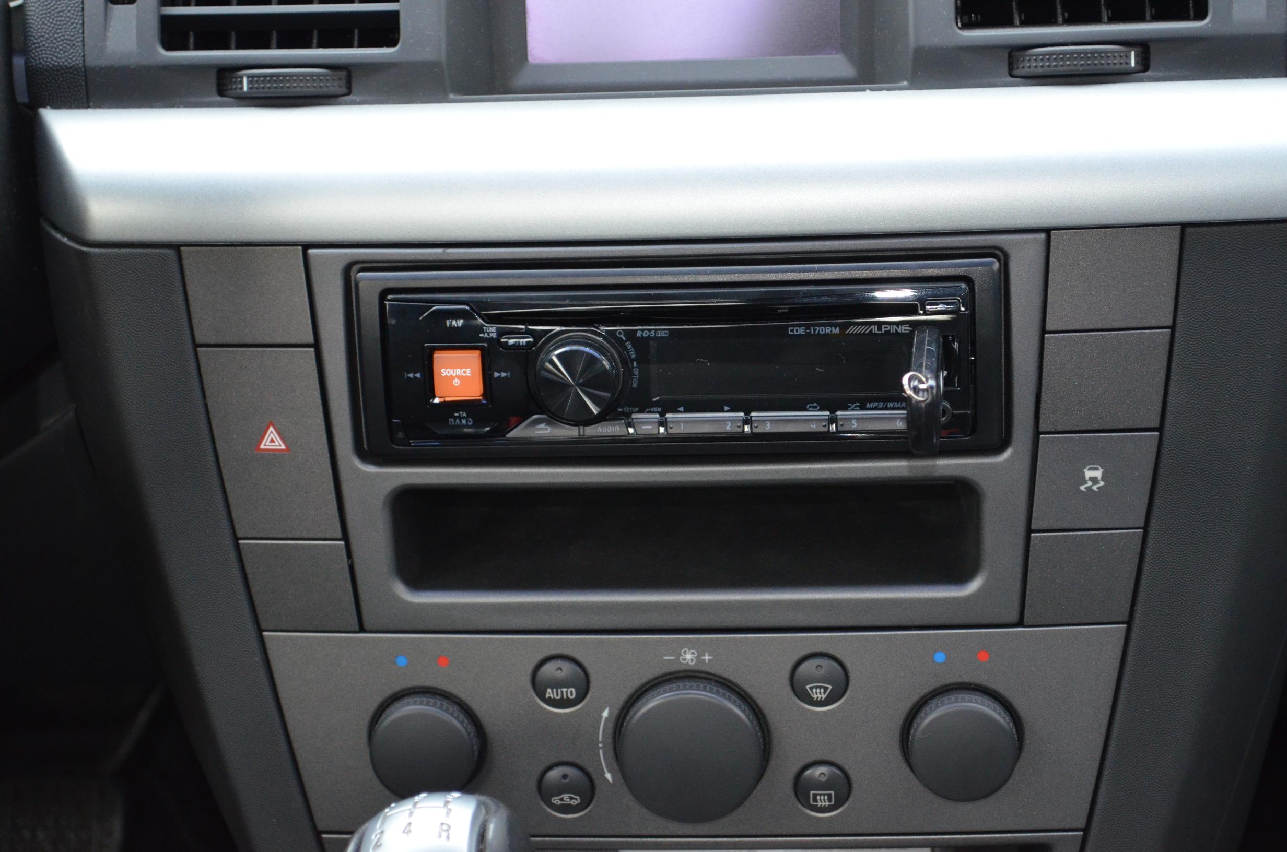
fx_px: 2943
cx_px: 644
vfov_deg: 16.5
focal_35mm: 82
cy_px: 426
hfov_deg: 24.7
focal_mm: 55
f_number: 5.6
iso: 1800
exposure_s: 1/60
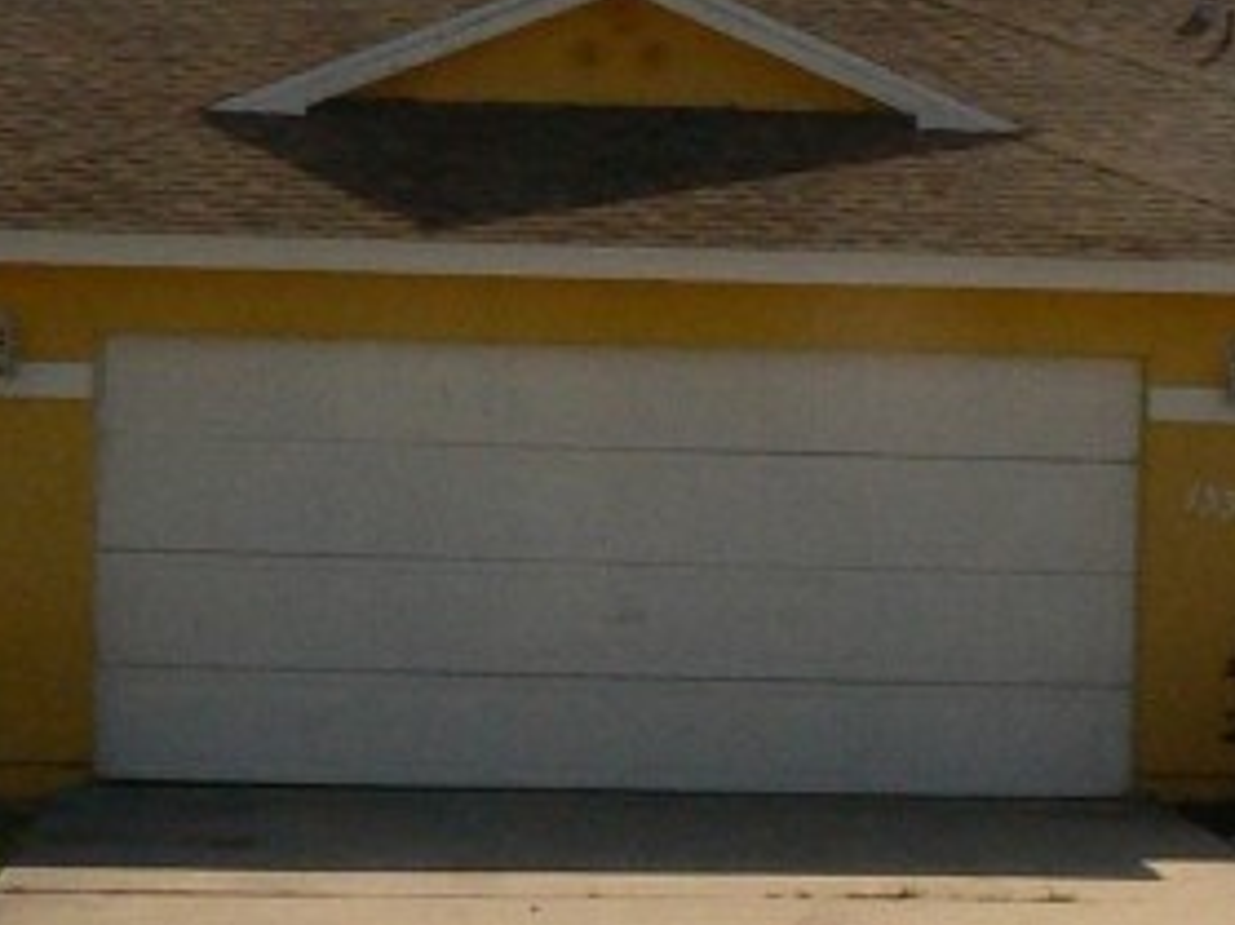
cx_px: 1403
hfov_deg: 14.6
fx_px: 4707
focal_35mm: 132
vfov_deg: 11.2
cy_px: 752
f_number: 8
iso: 200
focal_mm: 6
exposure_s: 1/1600
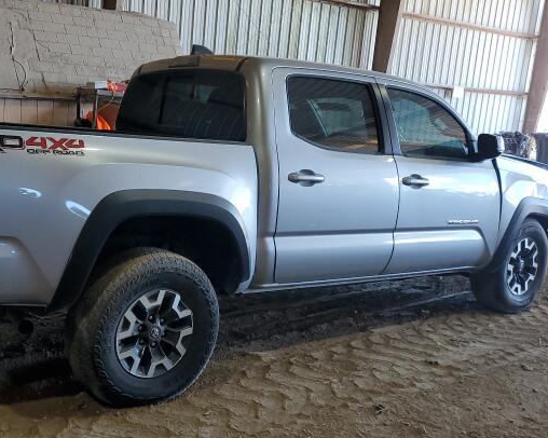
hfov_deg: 45.5
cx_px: 210
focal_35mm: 40
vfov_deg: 37.3
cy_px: 234
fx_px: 648
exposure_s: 1/120
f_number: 1.5
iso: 60
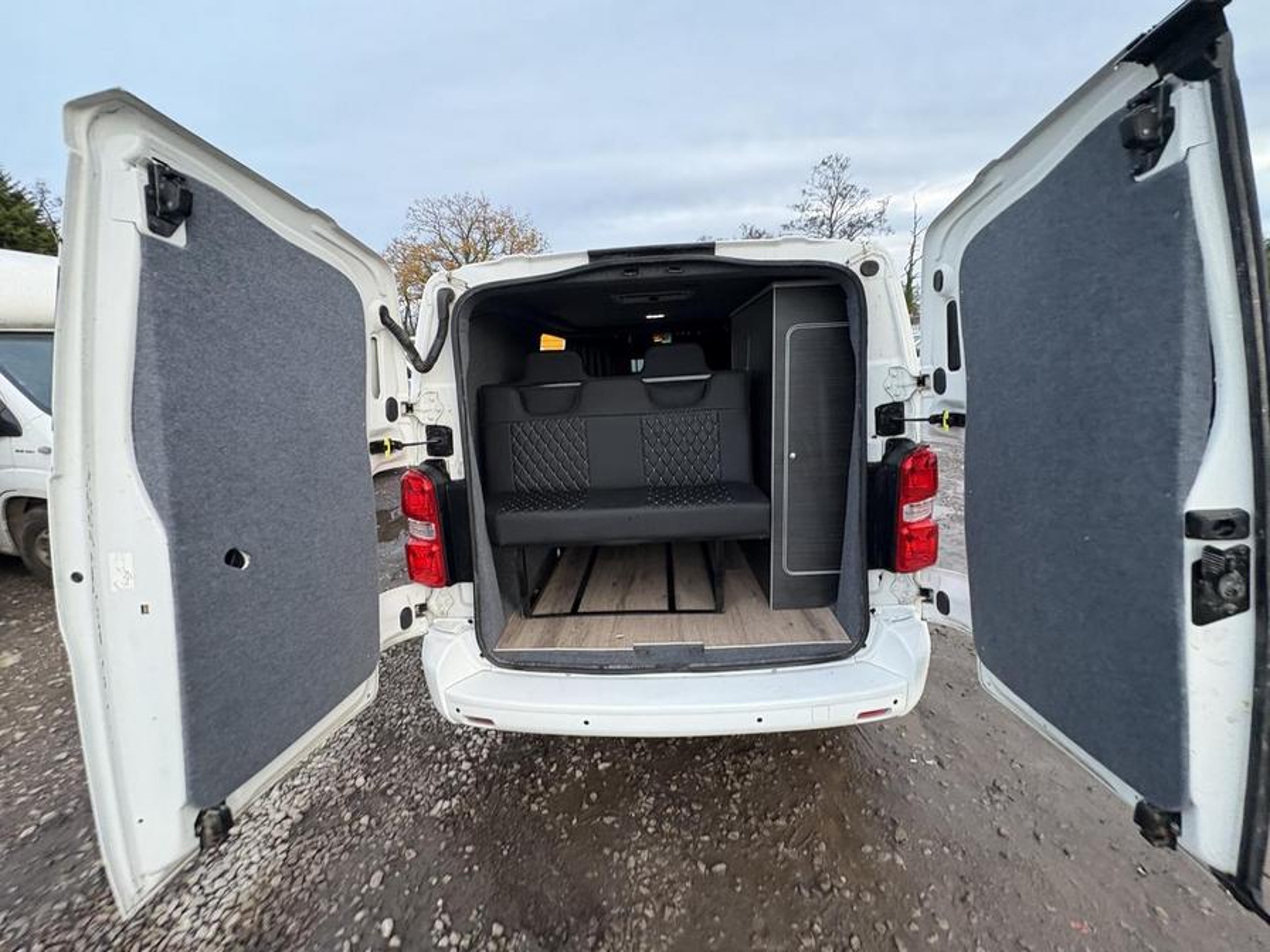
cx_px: 635
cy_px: 476
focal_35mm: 14
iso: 320
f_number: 2.2
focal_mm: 2.22
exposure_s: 1/60
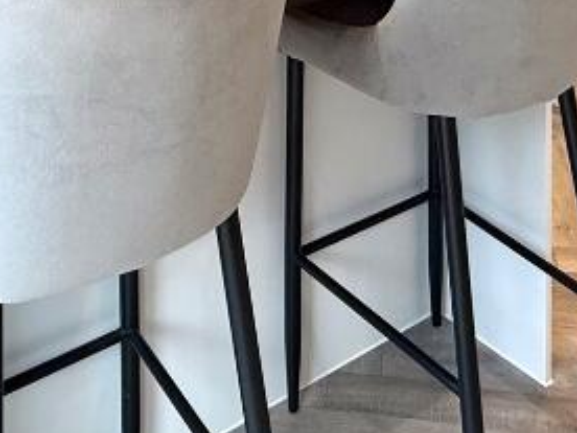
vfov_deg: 22.3
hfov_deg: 36.8
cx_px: 280
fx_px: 867
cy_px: -243
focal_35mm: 52
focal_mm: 2.22
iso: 160
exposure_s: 1/100
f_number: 2.2
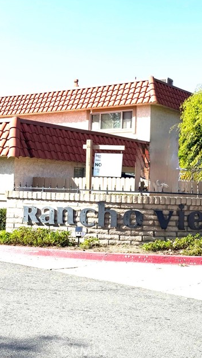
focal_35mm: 53
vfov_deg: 39.2
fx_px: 505
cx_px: 124
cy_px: 177
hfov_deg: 22.6
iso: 64
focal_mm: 6.76
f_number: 1.78
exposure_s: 1/4098
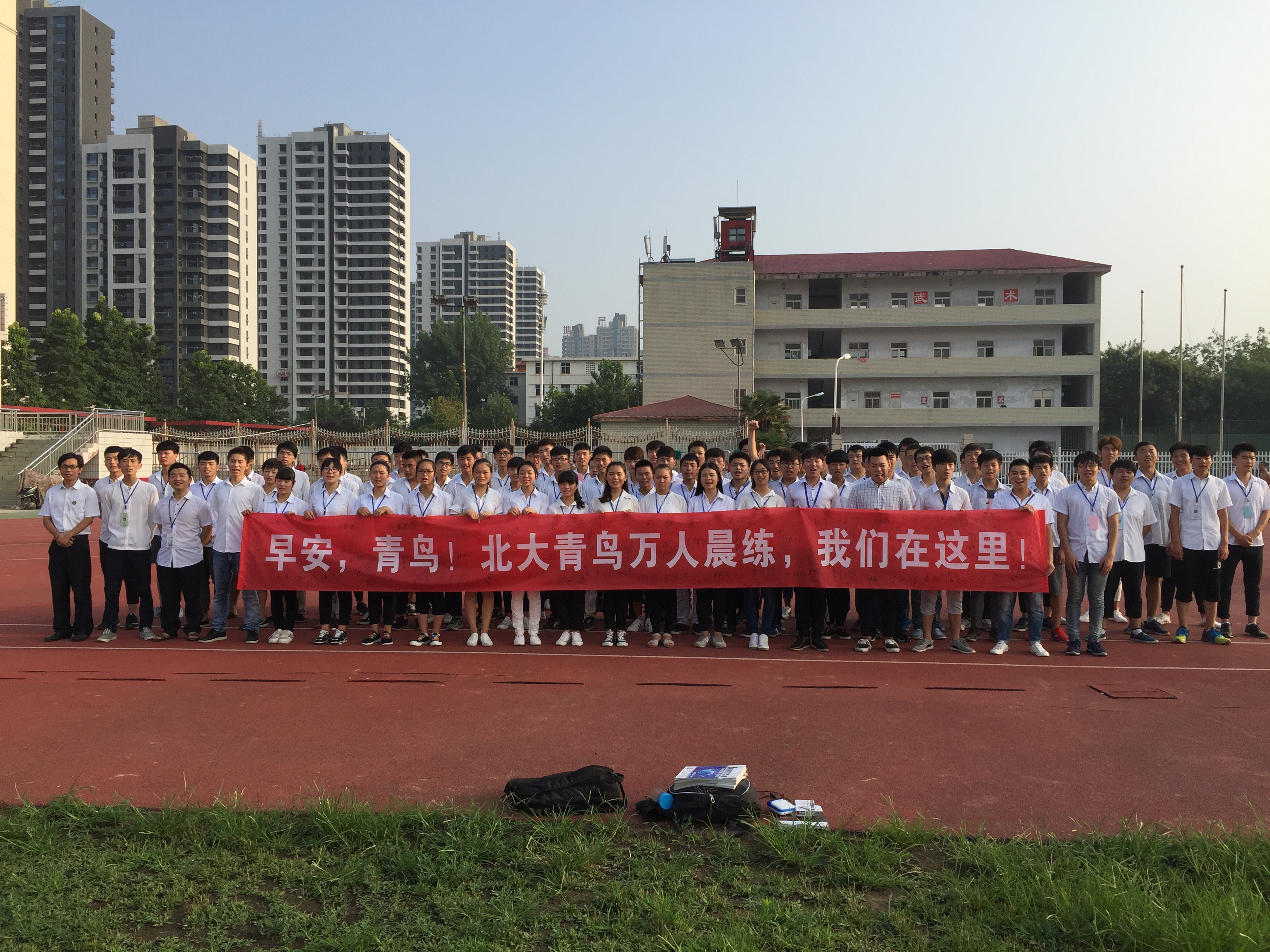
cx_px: 635
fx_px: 1064
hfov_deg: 61.7
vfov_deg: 48.2
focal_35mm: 29
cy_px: 476
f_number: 2.2
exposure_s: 1/1199
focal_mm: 4.15
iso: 32
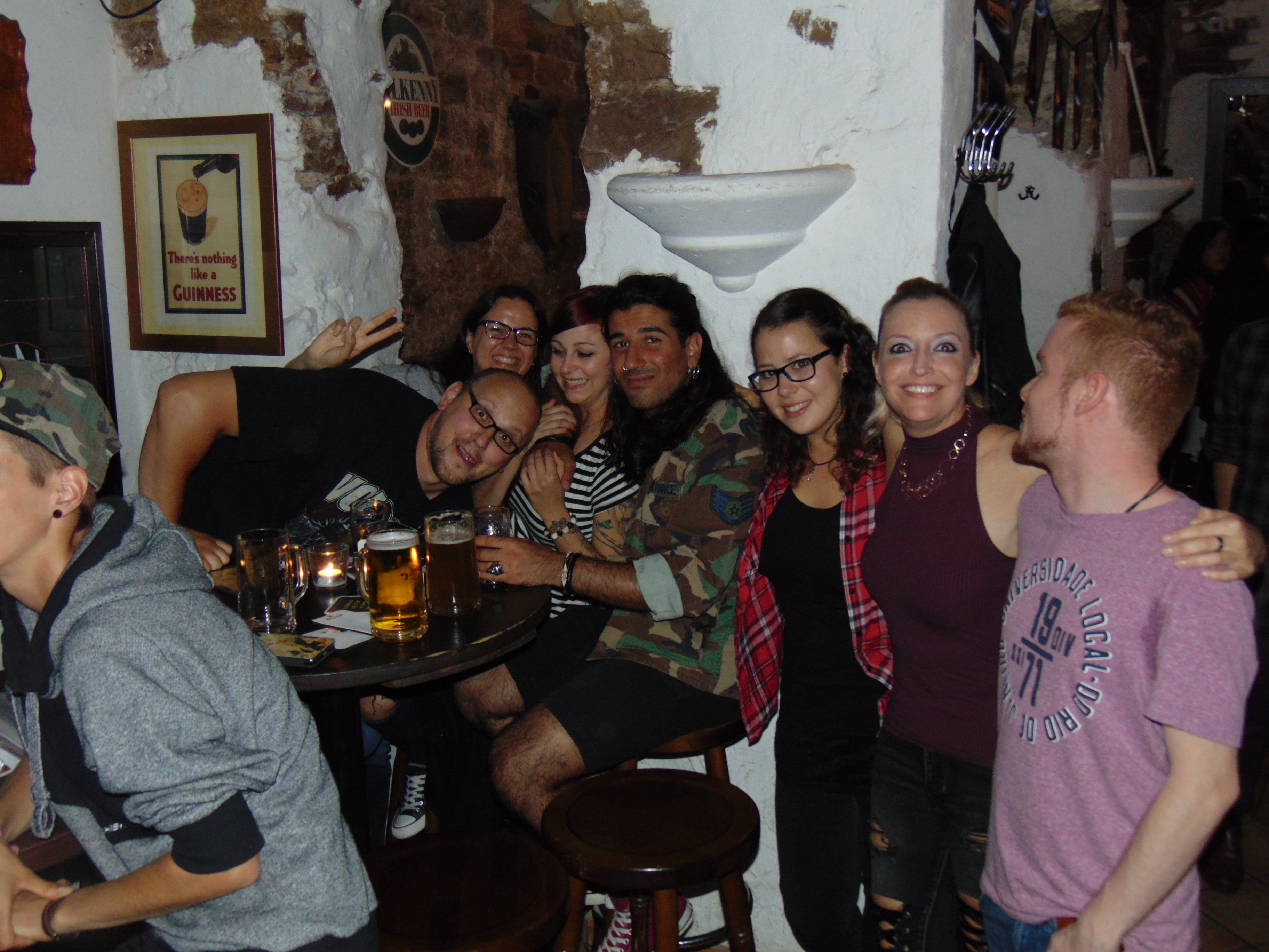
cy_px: 476
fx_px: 1283
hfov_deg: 52.6
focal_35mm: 35
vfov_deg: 40.7
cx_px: 634
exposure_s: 1/8
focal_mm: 6.3
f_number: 3.2
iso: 200
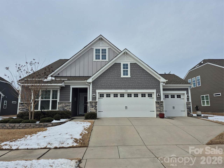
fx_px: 149
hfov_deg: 73.9
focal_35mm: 23
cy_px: 84
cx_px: 112
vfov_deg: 58.9
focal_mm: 5.4
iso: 25
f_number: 1.8
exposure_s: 1/2832
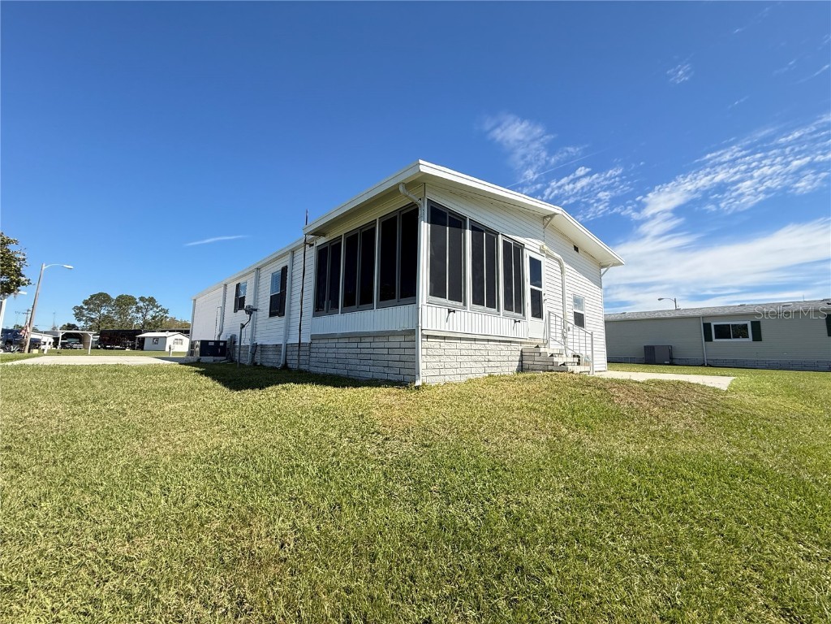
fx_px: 336
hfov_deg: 102.1
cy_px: 312
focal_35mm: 14
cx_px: 416
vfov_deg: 85.7
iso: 64
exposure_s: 1/1572
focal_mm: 2.22
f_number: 2.2
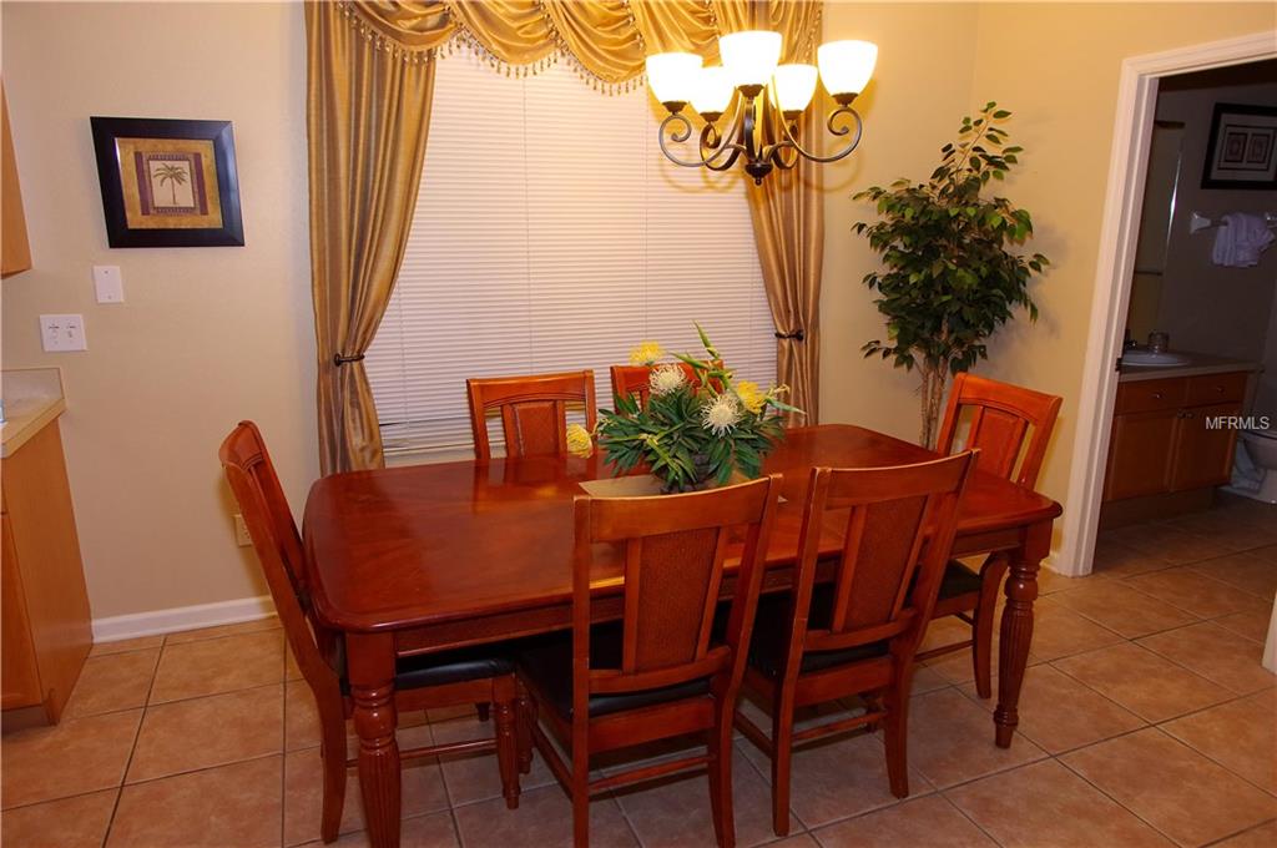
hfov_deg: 78.7
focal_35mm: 22
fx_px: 779
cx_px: 638
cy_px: 424
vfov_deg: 57.1
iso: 1600
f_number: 5.6
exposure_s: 1/50
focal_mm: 15
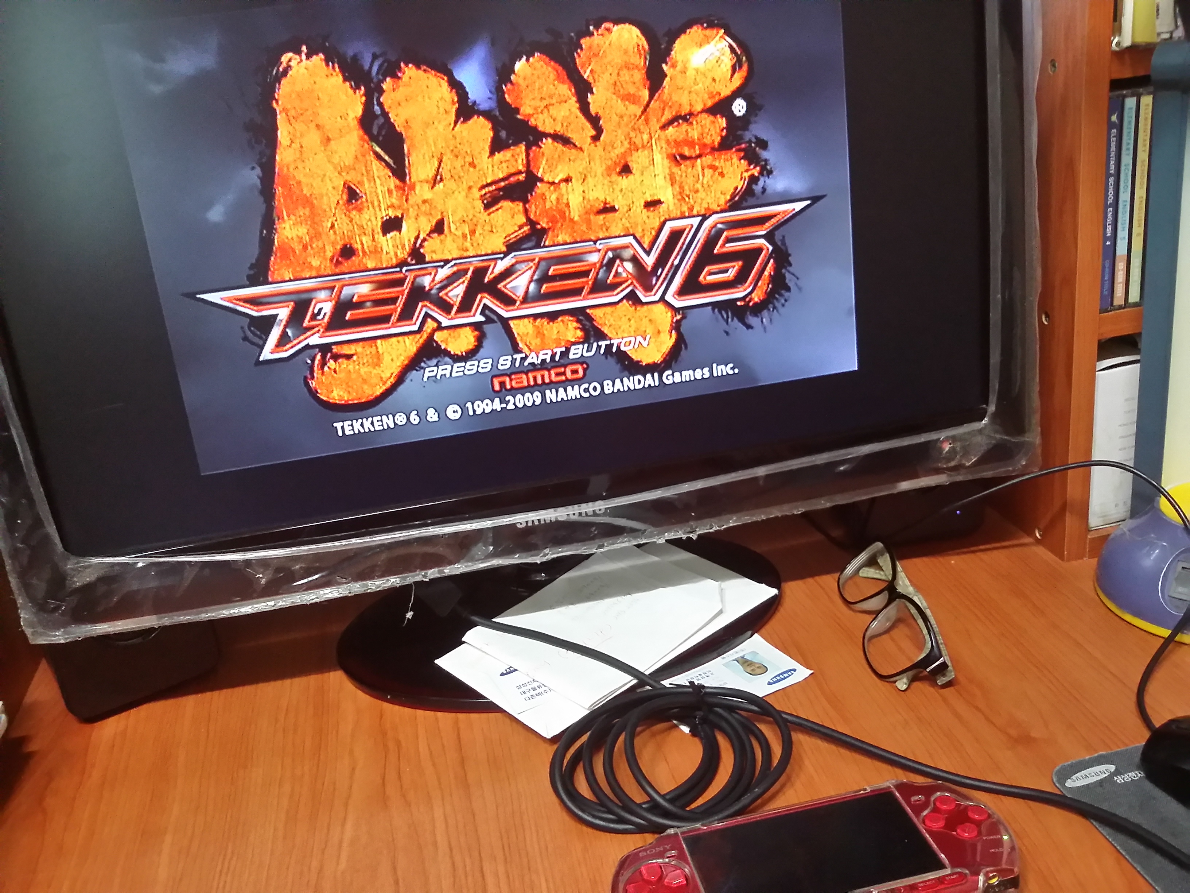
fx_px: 1100
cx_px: 595
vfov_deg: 44.2
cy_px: 446
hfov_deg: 56.8
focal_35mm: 32
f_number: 2.4
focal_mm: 3.4
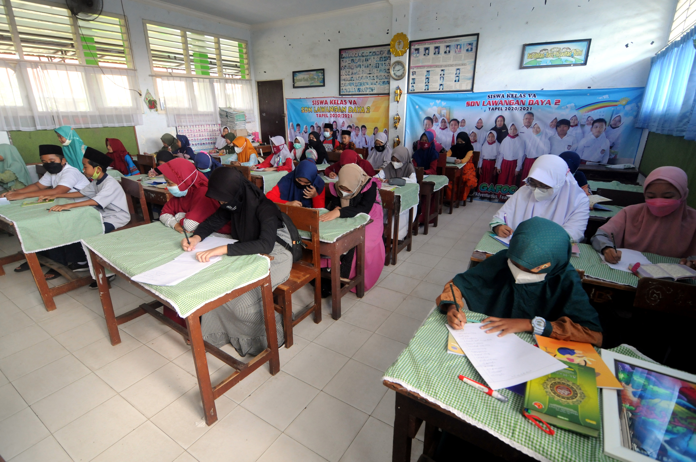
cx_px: 348
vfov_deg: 71.9
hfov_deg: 95.0
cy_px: 231
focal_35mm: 16
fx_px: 319
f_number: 4
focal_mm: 11
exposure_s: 1/60
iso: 800
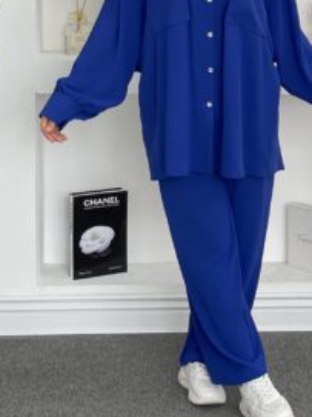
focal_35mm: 115
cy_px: 35
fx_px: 1383
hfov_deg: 12.8
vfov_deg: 16.9
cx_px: 214
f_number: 2
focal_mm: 6
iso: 25
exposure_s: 1/100
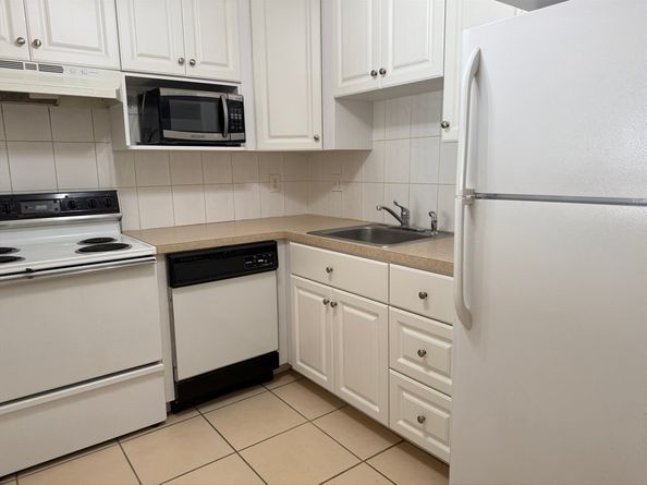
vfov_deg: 56.8
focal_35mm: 24
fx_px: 448
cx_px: 324
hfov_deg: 71.6
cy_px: 242
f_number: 1.78
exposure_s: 1/120
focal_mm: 6.76
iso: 125
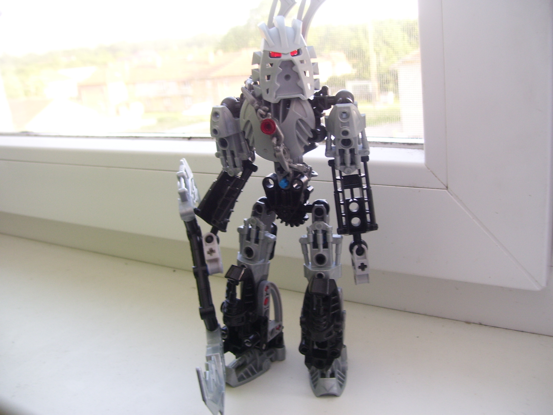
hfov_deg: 50.1
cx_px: 276
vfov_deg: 38.7
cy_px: 208
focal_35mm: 37
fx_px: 591
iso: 80
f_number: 2.7
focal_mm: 6
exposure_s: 1/30
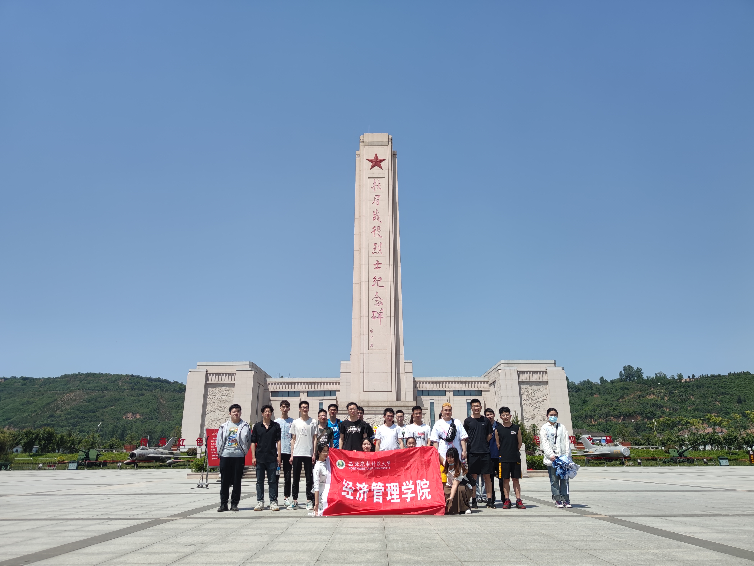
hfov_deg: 69.4
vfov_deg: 54.9
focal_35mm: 25
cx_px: 377
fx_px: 545
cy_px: 283
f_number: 1.85
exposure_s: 1/1843
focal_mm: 6.78
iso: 50
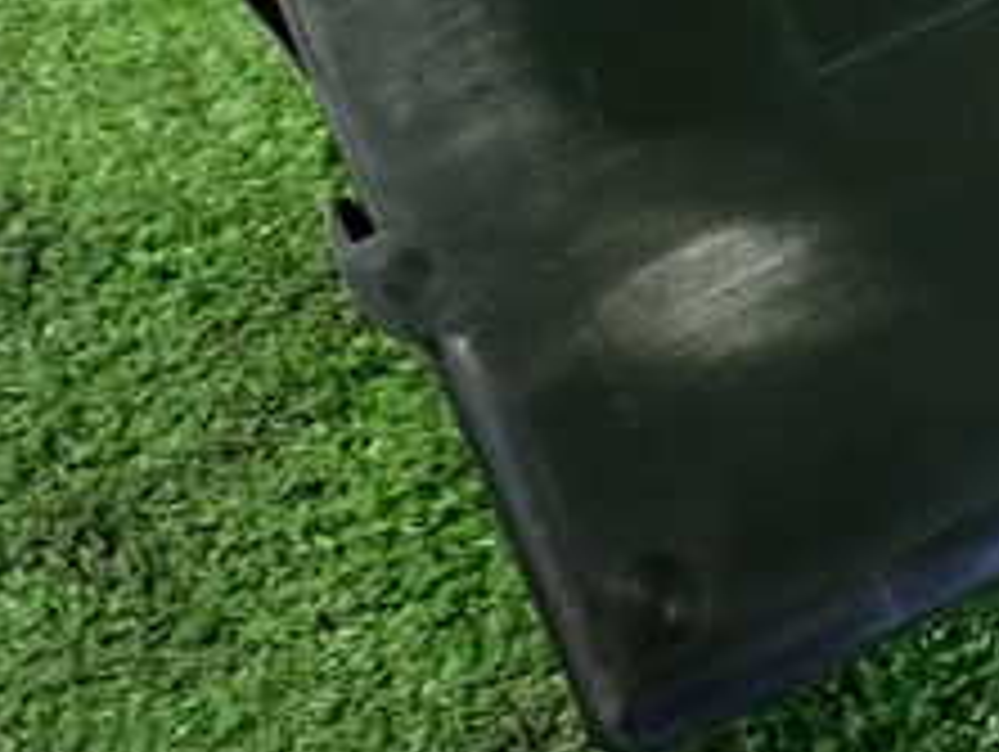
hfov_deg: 23.0
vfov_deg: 17.6
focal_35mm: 81
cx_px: 1017
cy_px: -72
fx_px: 2340
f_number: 2.3
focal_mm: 5.4
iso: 800
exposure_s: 1/30
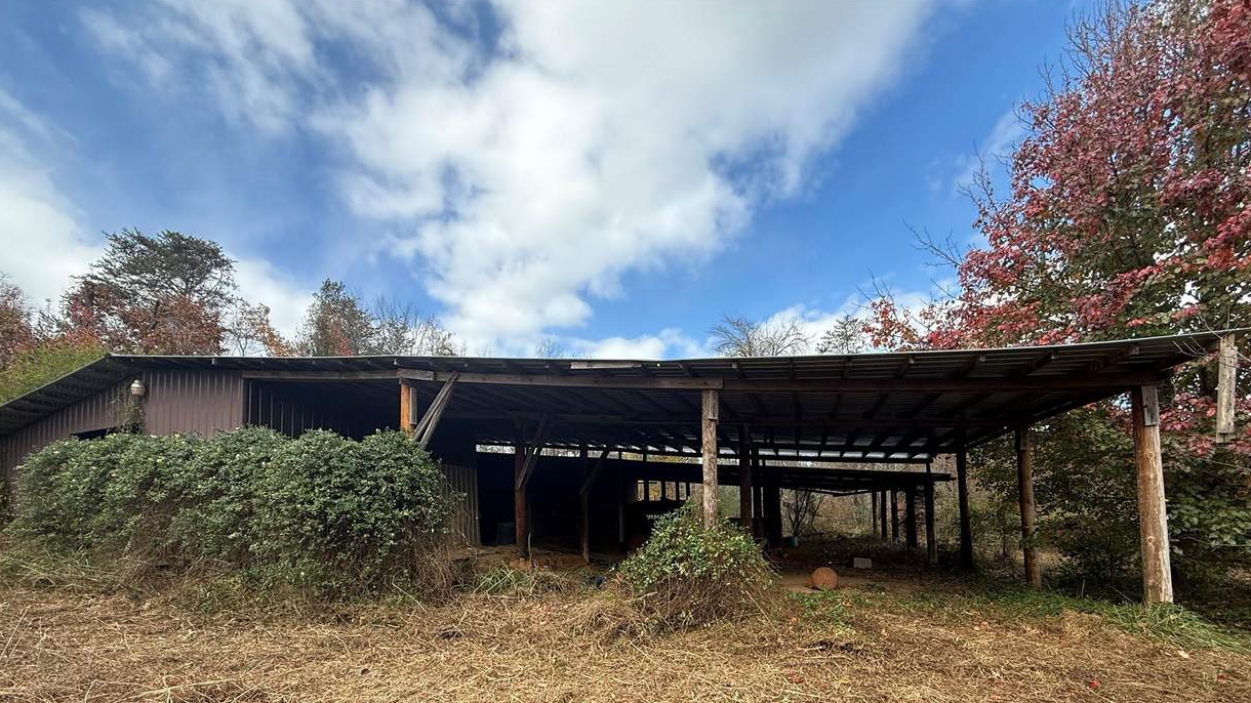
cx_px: 642
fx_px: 531
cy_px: 486
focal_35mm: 16
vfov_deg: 64.8
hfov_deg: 99.4
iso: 64
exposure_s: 1/514
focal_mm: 2.22
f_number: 2.2
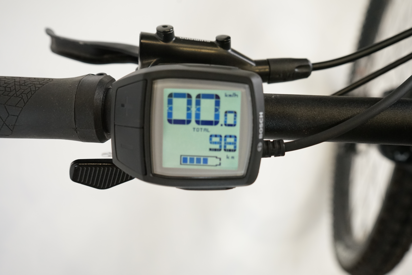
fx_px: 366
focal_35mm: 32
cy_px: 138
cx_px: 206
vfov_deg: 41.1
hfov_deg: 58.7
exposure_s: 1/200
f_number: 5.6
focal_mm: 32
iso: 2500
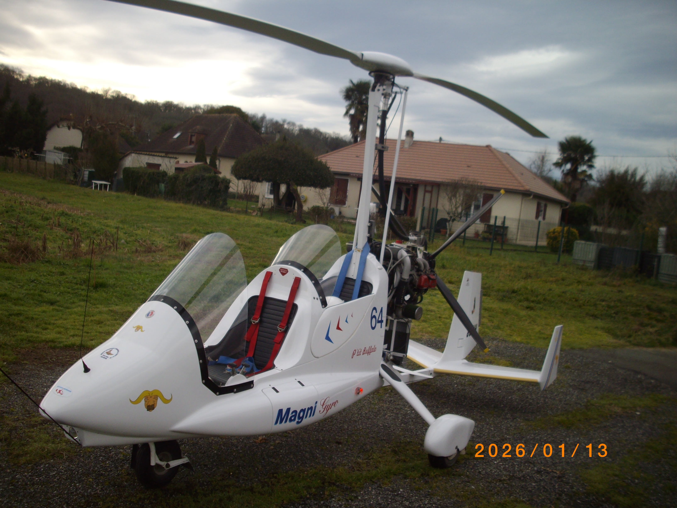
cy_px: 254
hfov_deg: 50.1
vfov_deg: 38.7
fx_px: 724
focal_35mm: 37
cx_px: 338
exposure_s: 1/500
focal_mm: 6.2
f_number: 2.8
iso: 80
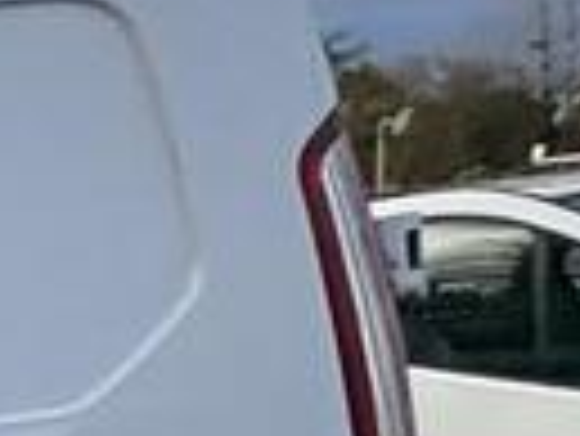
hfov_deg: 9.8
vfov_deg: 14.3
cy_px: 643
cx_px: -1421
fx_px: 1627
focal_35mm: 97
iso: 50
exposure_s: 1/921
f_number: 2.2
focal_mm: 2.22
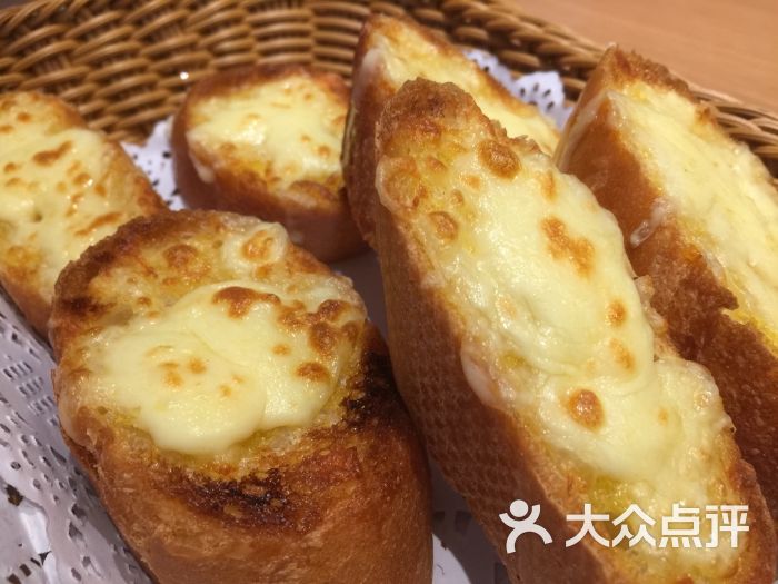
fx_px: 652
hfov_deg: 61.7
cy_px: 292
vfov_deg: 48.2
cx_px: 389
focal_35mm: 29
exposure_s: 1/17
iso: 64
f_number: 2.2
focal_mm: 4.15
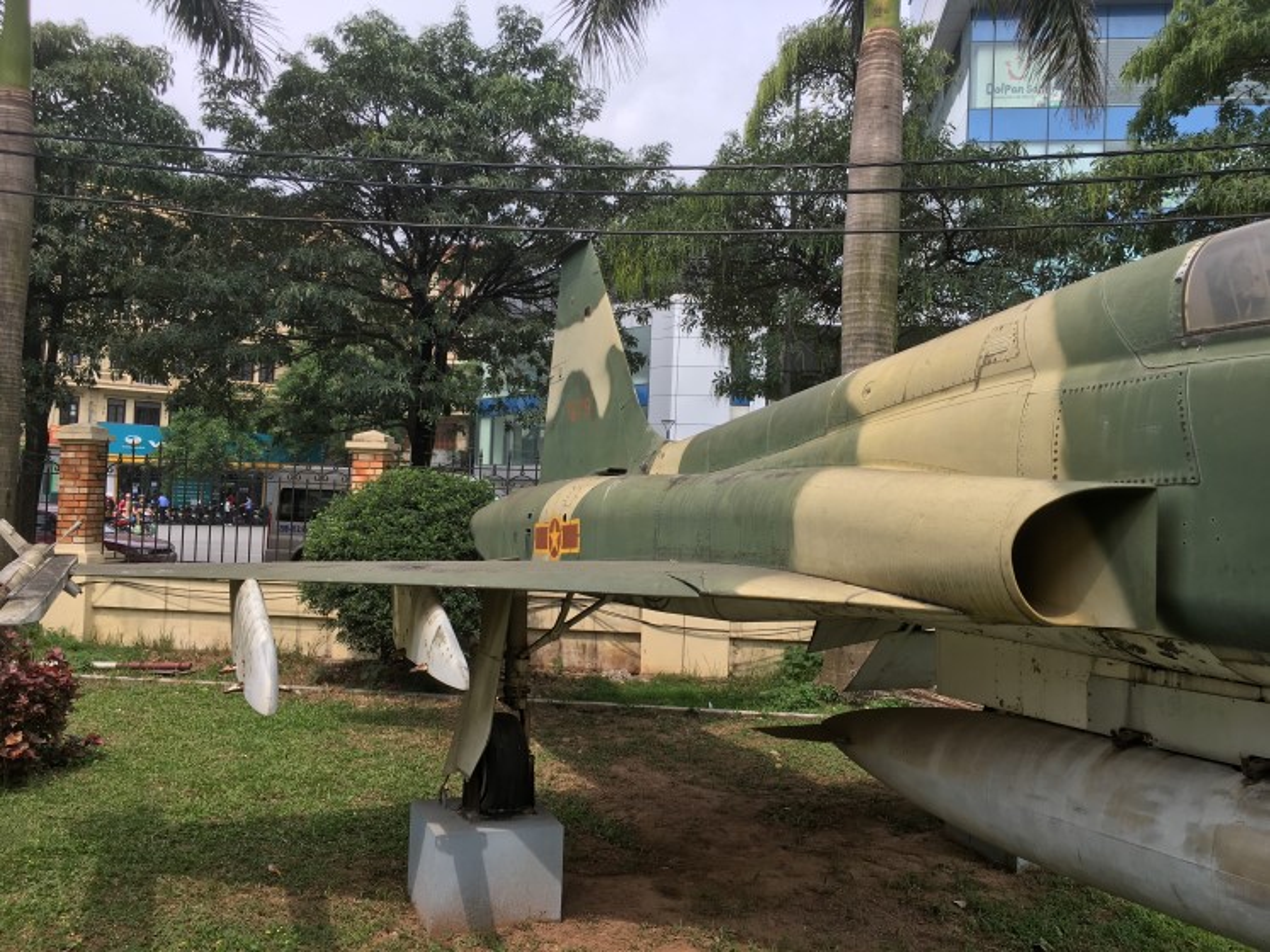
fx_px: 1064
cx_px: 635
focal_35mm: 29
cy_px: 476
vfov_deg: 48.2
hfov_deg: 61.7
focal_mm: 4.15
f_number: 2.2
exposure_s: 1/686
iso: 25
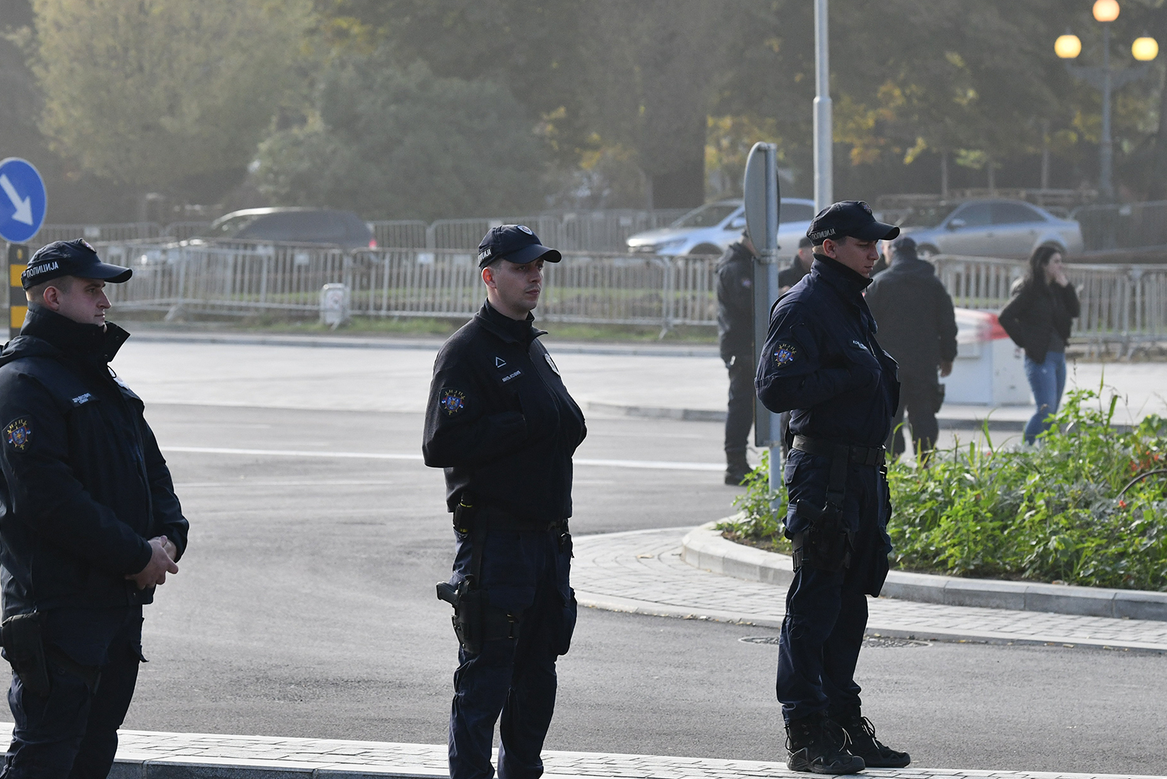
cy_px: 365
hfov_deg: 11.1
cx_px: 514
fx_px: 6030
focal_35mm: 186
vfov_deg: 7.4
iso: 800
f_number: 5
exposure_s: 1/3200
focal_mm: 110
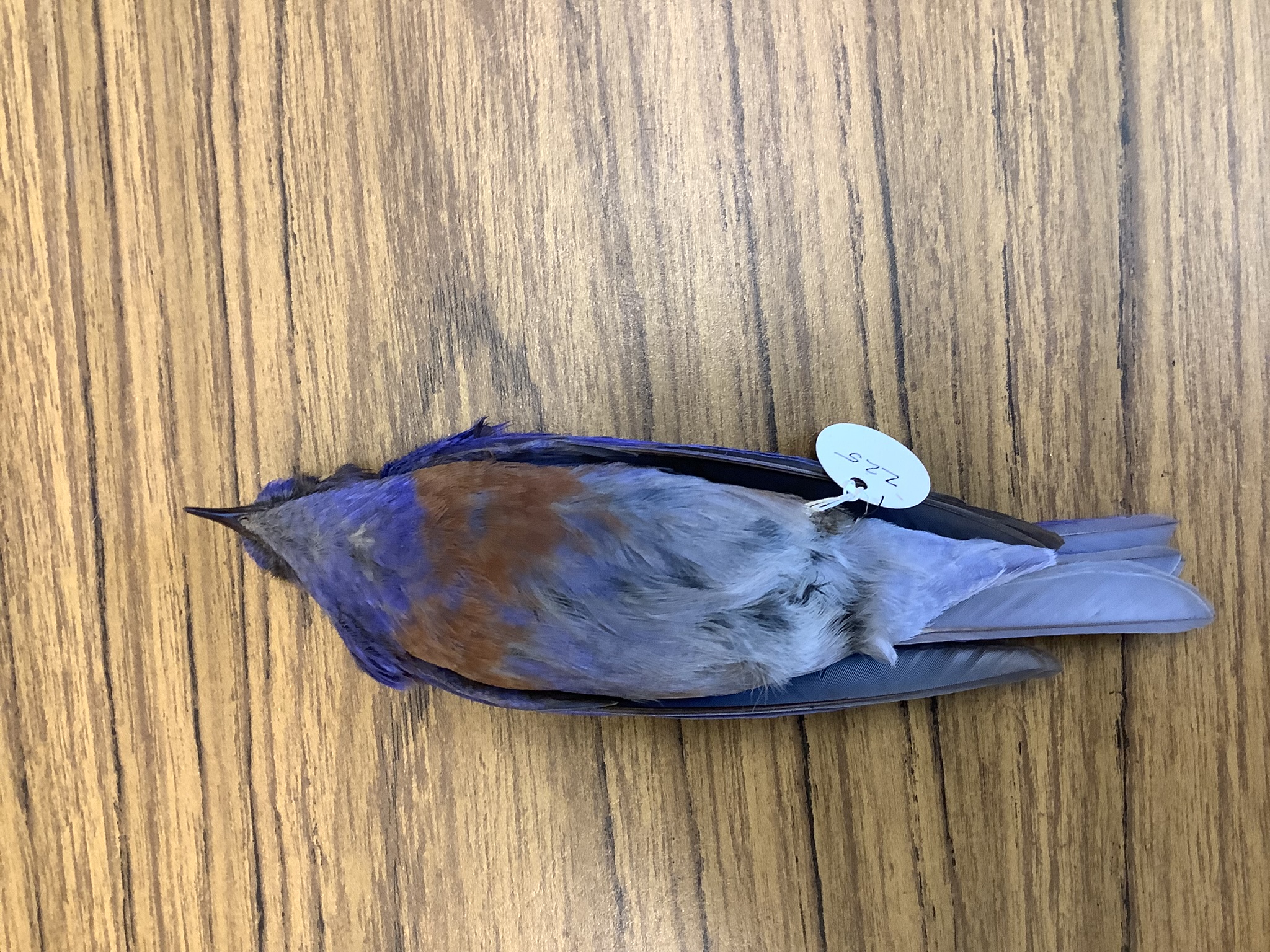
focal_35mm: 31
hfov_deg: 58.4
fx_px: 1137
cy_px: 476
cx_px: 635
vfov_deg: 45.4
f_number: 2.4
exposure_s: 1/60
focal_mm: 3.3
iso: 160
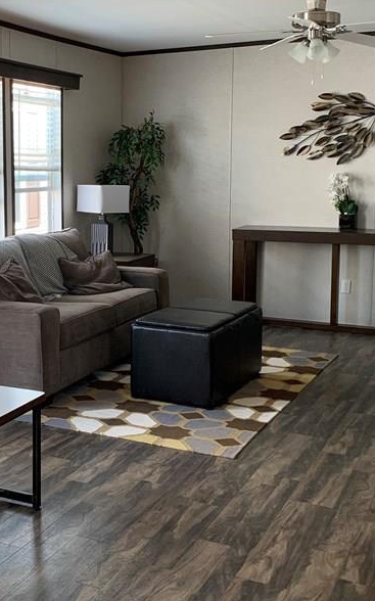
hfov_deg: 26.2
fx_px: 786
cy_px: 269
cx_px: 62
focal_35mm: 48
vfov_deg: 41.8
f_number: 1.8
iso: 80
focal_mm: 4.25
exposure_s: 1/121
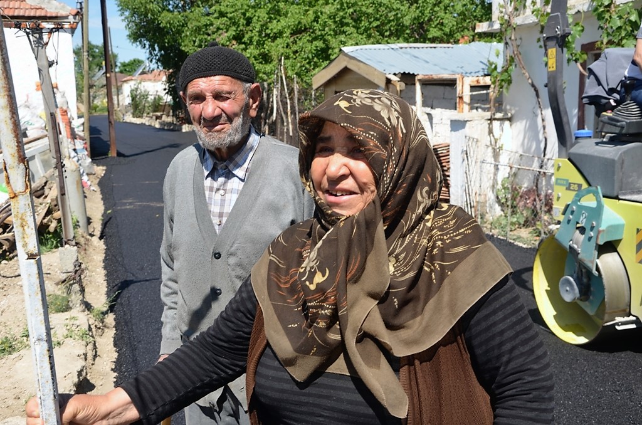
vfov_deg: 31.7
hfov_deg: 46.5
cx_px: 321
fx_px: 747
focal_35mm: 42
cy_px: 212
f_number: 8
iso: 110
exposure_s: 1/250
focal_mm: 28
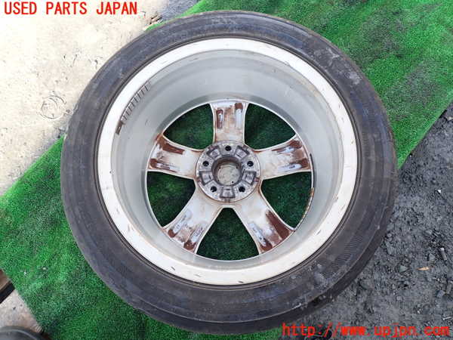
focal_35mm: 25
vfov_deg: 54.9
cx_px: 226
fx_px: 327
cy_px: 170
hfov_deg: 69.4
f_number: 2.8
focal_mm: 4.5
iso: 100
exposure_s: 1/160
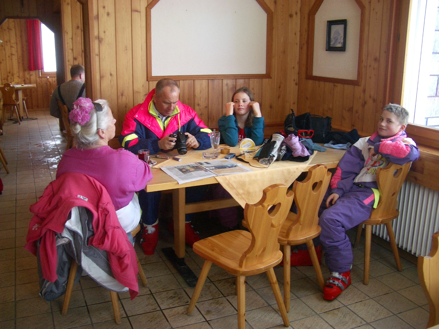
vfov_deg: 40.7
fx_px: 444
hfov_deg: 52.6
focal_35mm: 35
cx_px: 220
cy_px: 164
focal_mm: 5.8
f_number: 2.6
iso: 100
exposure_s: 1/80
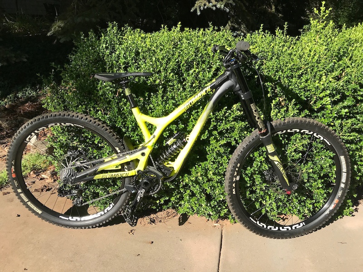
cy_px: 136
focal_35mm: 28
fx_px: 294
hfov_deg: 63.4
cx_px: 182
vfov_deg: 49.7
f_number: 1.8
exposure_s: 1/958
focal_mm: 3.99
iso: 20
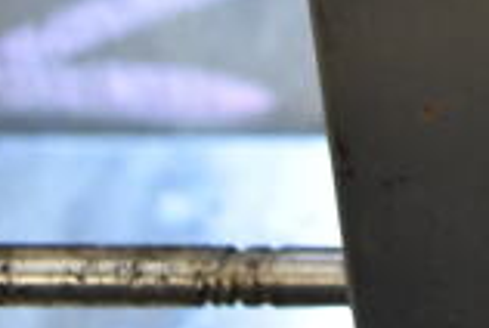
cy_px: -272
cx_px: 823
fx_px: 1415
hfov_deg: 16.9
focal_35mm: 104
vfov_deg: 12.1
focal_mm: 18
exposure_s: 1/30
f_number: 3.5
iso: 1600
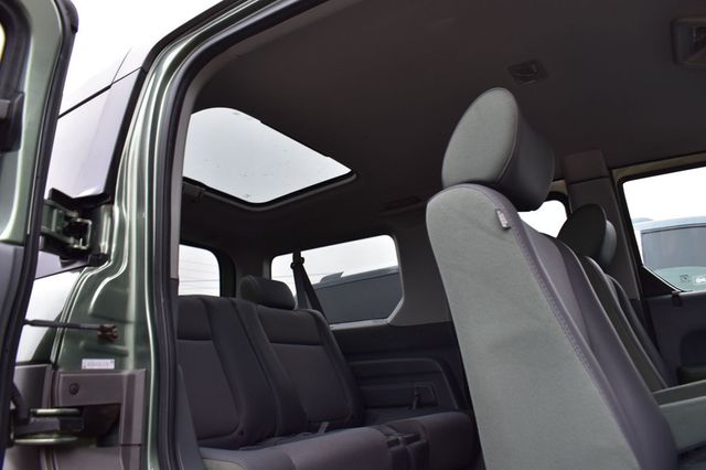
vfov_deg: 47.9
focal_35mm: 27
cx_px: 353
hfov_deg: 67.4
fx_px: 529
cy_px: 235
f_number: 6.3
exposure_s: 1/20
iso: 400
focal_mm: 18
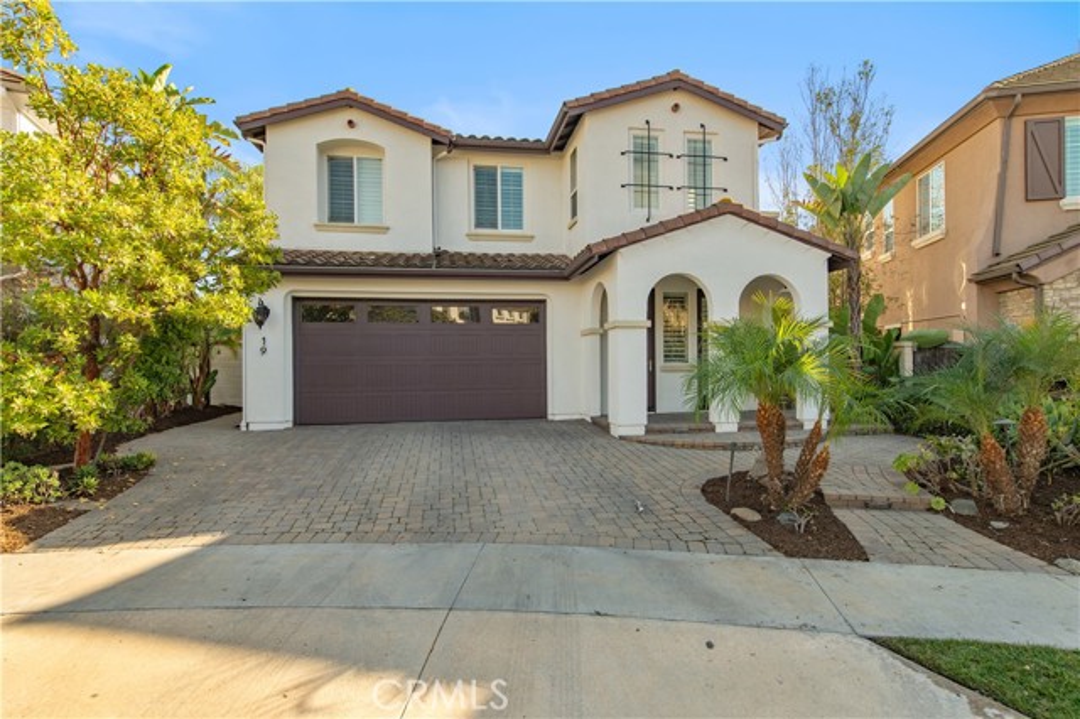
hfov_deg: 90.0
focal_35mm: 18
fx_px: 540
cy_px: 360
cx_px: 540
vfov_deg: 67.3
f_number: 5.6
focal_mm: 18
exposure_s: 1/250
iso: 140
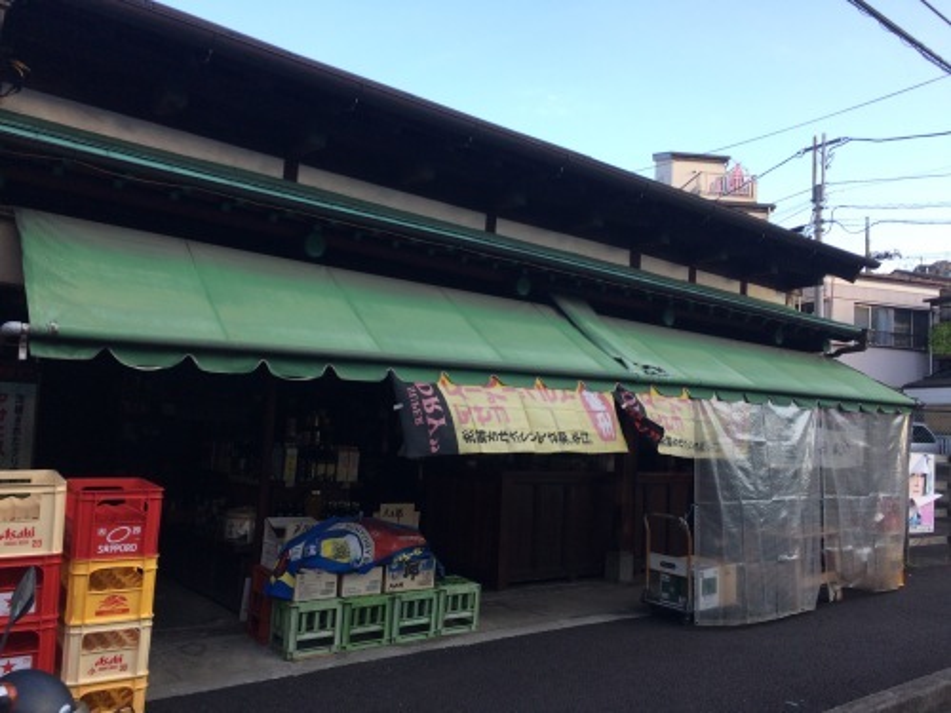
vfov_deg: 48.2
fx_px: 797
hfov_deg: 61.7
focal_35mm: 29
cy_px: 356
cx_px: 476
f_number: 2.2
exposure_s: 1/342
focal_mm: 4.15
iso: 32
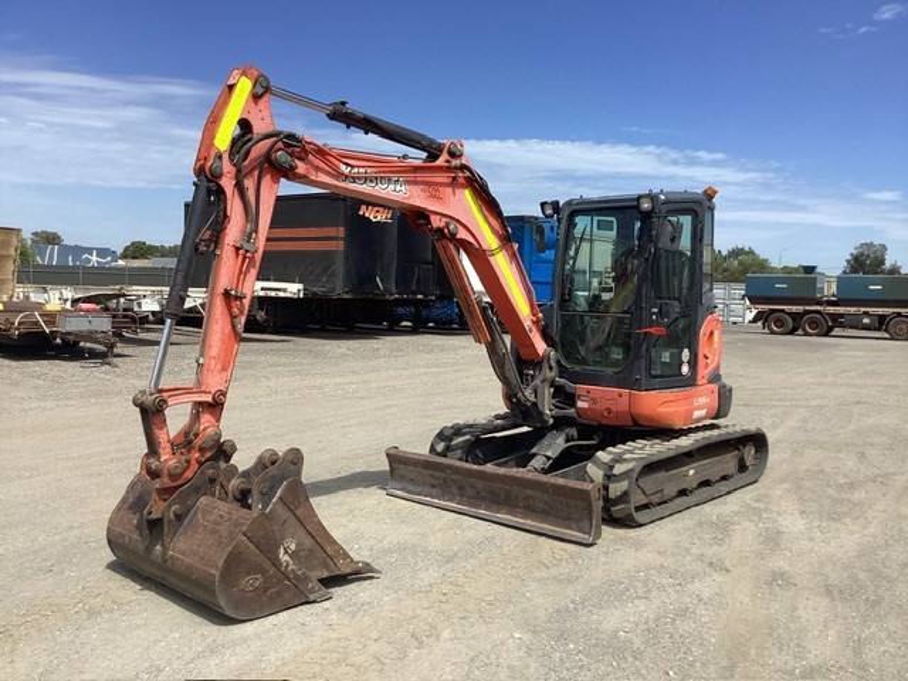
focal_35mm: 31
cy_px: 340
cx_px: 454
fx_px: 813
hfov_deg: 58.4
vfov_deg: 45.4
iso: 25
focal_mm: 3.3
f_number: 2.4
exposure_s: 1/1664
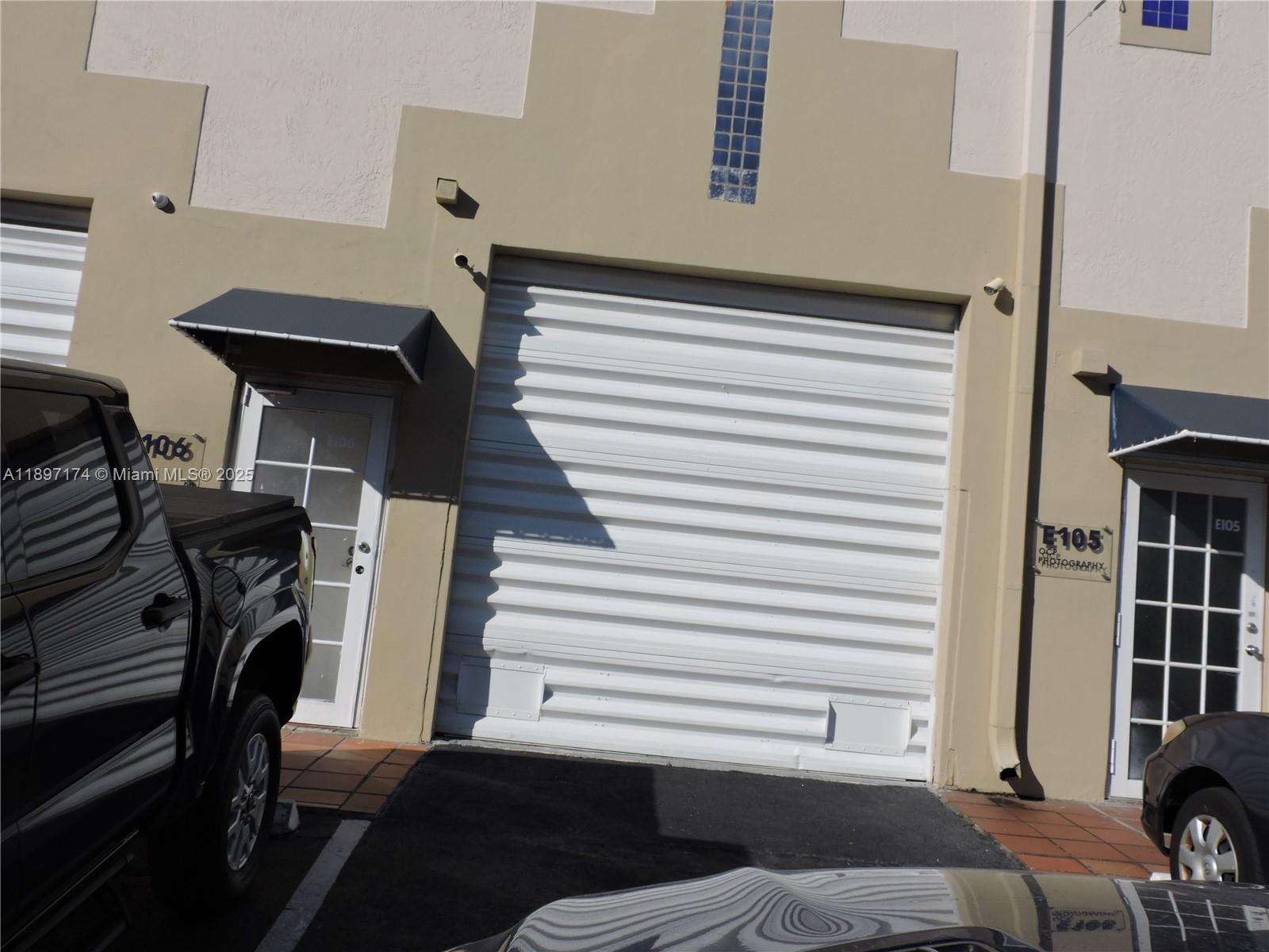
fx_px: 1100
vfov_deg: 46.8
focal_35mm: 30
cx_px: 634
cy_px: 476
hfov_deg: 60.0
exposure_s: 1/1250
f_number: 4.4
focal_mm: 5.4
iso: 100
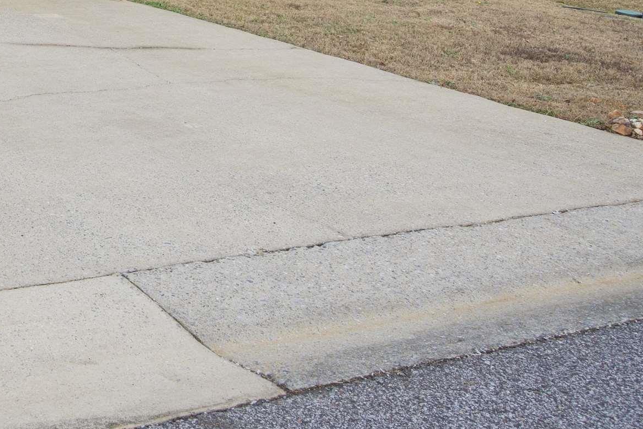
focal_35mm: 58
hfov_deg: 30.3
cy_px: -72
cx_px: -93
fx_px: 1036
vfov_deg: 21.8
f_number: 9
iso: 250
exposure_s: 1/8
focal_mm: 22
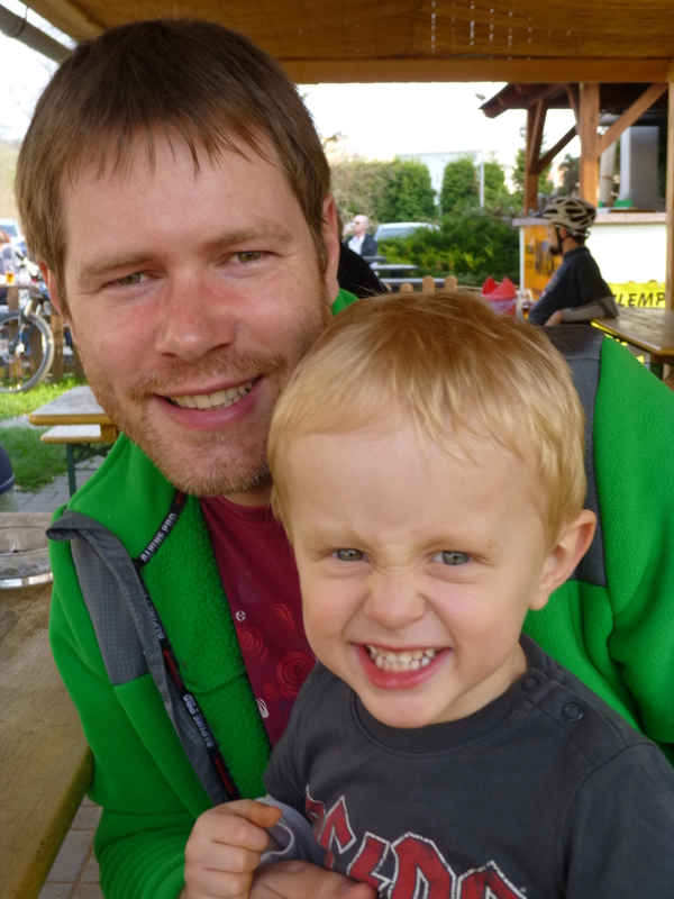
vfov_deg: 45.8
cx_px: 337
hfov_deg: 35.1
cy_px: 450
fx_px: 1064
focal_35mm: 41
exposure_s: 1/80
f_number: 3.8
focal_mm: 7.4
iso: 100
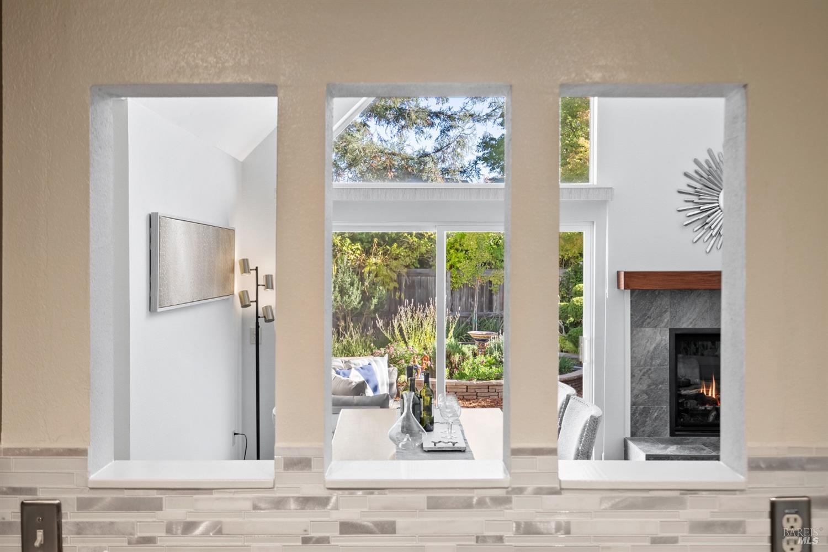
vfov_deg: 37.9
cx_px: 414
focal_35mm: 35
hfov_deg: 54.4
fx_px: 805
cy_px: 276
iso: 400
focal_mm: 35
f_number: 8
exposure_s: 1/6
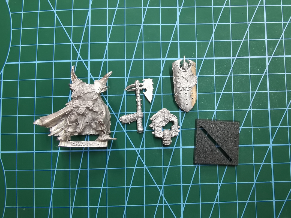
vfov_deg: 53.1
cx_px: 146
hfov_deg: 67.3
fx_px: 219
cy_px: 109
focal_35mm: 26
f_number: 2.2
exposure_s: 1/25
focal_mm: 2.26
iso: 400
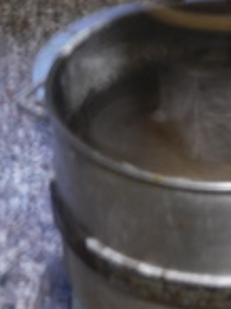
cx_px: 210
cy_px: 74
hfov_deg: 15.2
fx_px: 857
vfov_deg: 20.3
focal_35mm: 96
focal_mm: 6.2
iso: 125
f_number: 3.8
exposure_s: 1.6
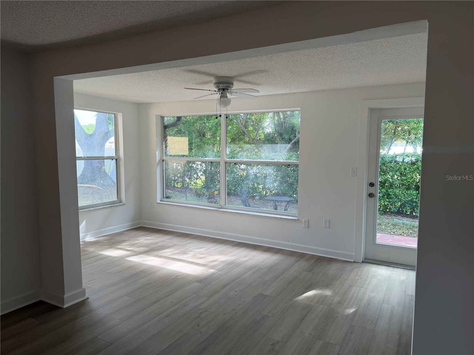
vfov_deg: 56.8
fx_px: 329
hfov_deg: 71.6
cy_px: 178
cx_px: 237
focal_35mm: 24
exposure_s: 1/181
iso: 80
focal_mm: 6.76
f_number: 1.78
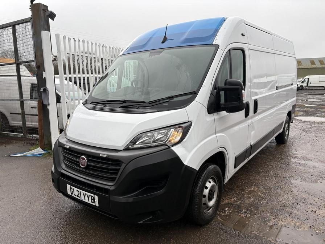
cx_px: 162
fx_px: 244
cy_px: 122
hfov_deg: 67.3
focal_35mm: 26
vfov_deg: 53.1
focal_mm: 5.96
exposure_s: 1/392
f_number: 1.6
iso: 50
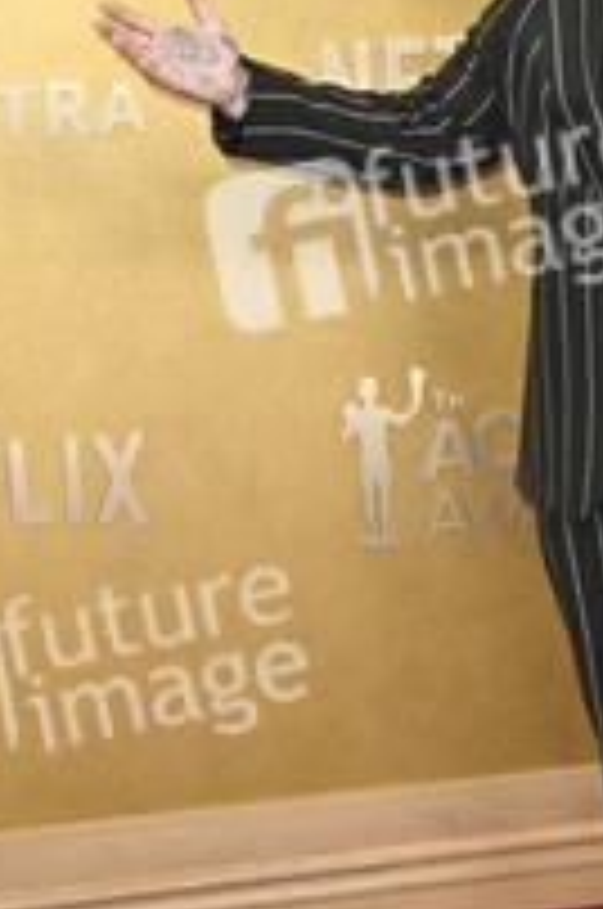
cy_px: 450
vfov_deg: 21.9
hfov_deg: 14.5
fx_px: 2344
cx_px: 567
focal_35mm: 93
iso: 2500
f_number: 5.6
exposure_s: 1/320
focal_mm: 47
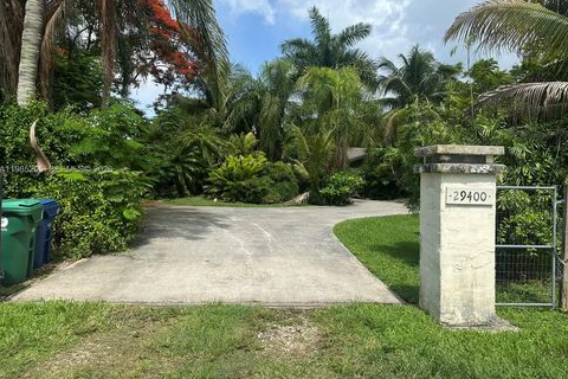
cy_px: 170
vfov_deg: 49.5
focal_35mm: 26
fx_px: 410
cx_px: 293
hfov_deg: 69.4
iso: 80
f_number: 1.78
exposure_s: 1/3861
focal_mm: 6.86
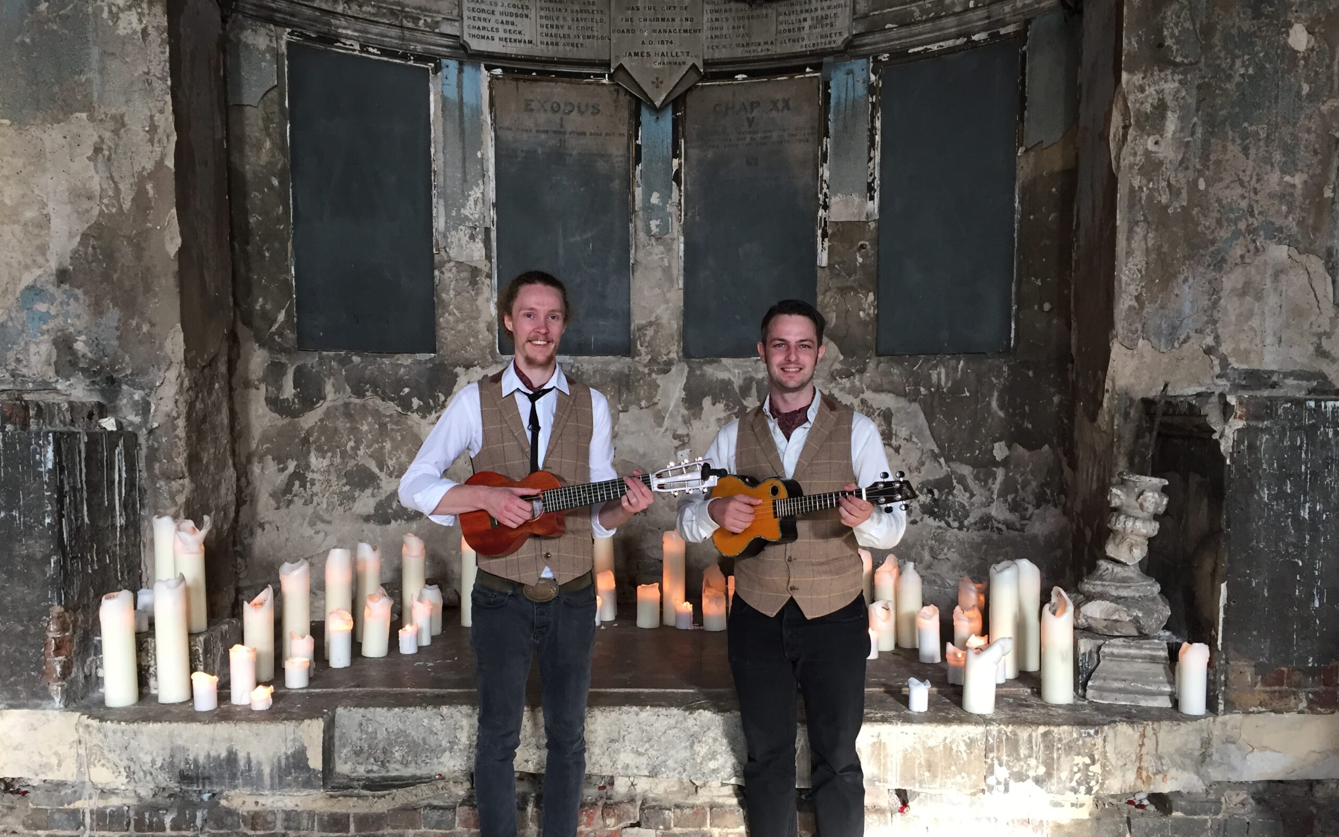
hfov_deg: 61.2
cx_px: 669
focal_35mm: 31
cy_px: 497
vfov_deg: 40.4
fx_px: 1131
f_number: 2.2
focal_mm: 4.15
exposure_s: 1/33
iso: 64
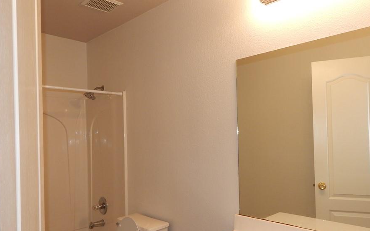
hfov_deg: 68.1
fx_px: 272
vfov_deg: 45.9
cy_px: 134
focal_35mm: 27
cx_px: 209
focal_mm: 4
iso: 125
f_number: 3
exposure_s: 1/100
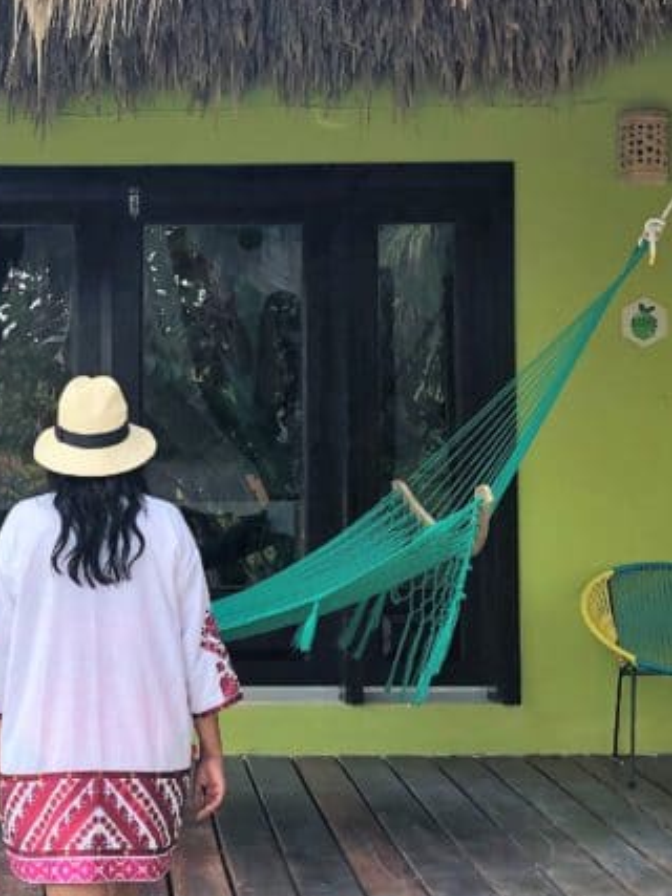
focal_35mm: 70
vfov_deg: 27.8
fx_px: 1813
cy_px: 438
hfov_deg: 20.7
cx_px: 103
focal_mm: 3.99
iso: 20
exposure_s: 1/120
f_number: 1.8
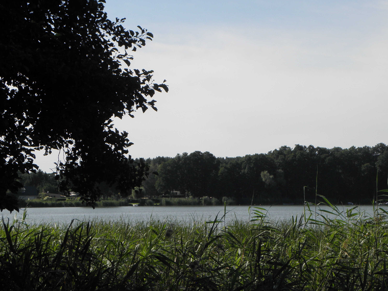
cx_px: 253
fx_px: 1524
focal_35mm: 136
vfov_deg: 10.9
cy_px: 151
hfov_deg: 14.5
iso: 64
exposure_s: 1/320
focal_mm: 18.29
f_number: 5.6
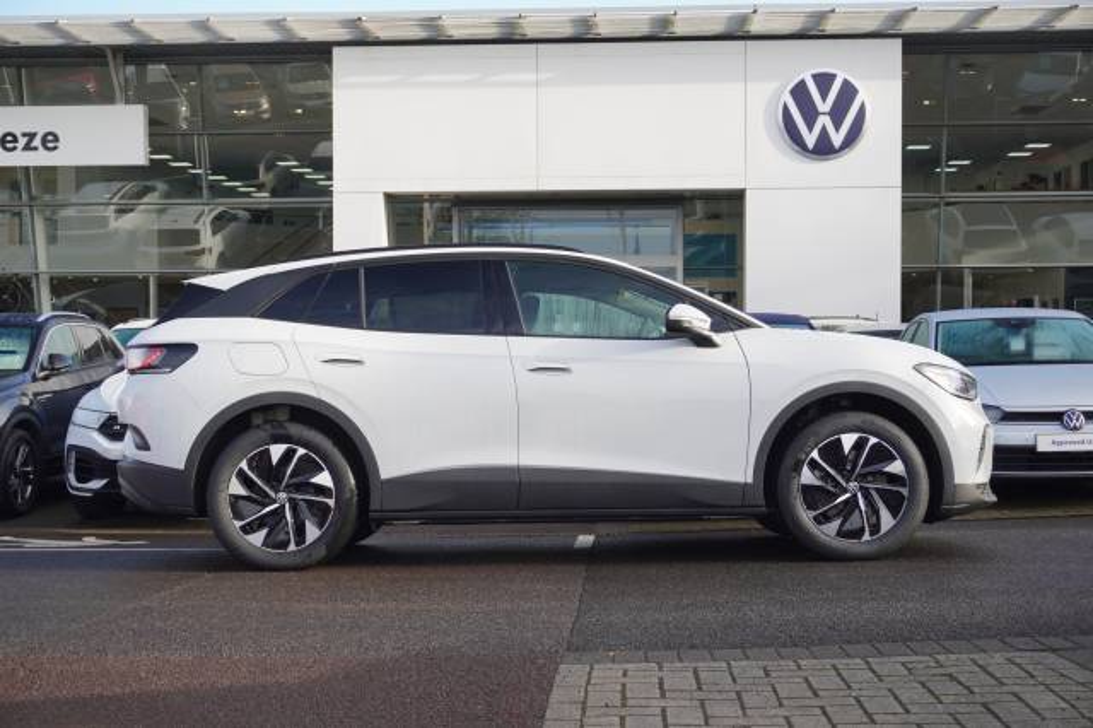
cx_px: 546
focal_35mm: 50
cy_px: 364
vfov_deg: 27.2
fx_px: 1502
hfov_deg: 40.0
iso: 100
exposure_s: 1/80
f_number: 5.6
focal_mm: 33
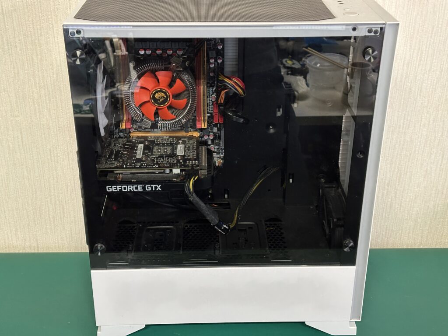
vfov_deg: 30.3
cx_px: 224
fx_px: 621
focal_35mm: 48
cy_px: 168
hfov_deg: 39.7
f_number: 1.78
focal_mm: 6.86
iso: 400
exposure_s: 1/33
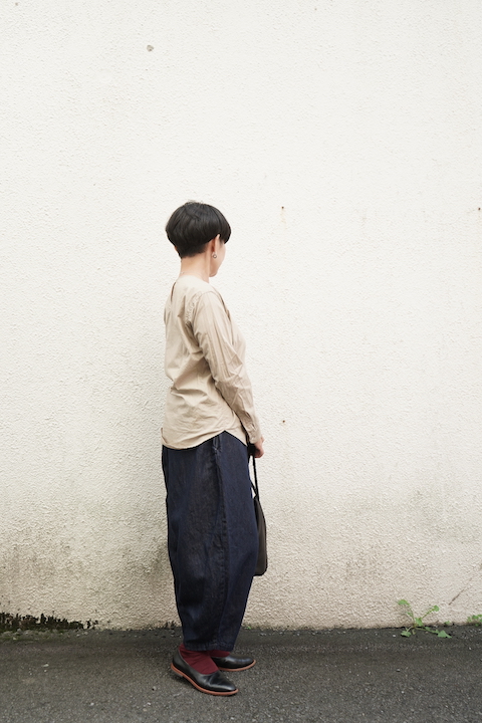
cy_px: 362
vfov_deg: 58.7
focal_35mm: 32
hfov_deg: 41.1
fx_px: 643
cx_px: 241
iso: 500
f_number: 4
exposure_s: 1/500
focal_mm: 32
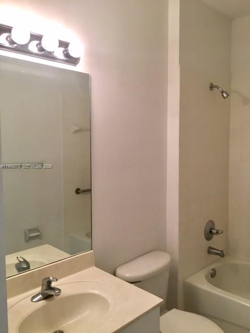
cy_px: 166
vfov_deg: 61.7
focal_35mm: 29
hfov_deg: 48.2
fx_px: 279
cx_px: 125
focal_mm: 4.15
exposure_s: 1/30
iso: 32
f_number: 2.2
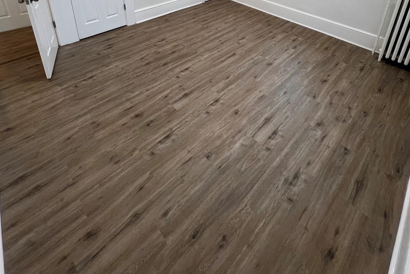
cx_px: 209
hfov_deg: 86.9
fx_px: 216
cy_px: 6
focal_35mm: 19
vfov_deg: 52.6
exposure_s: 1/120
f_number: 1.8
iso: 160
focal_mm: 1.57
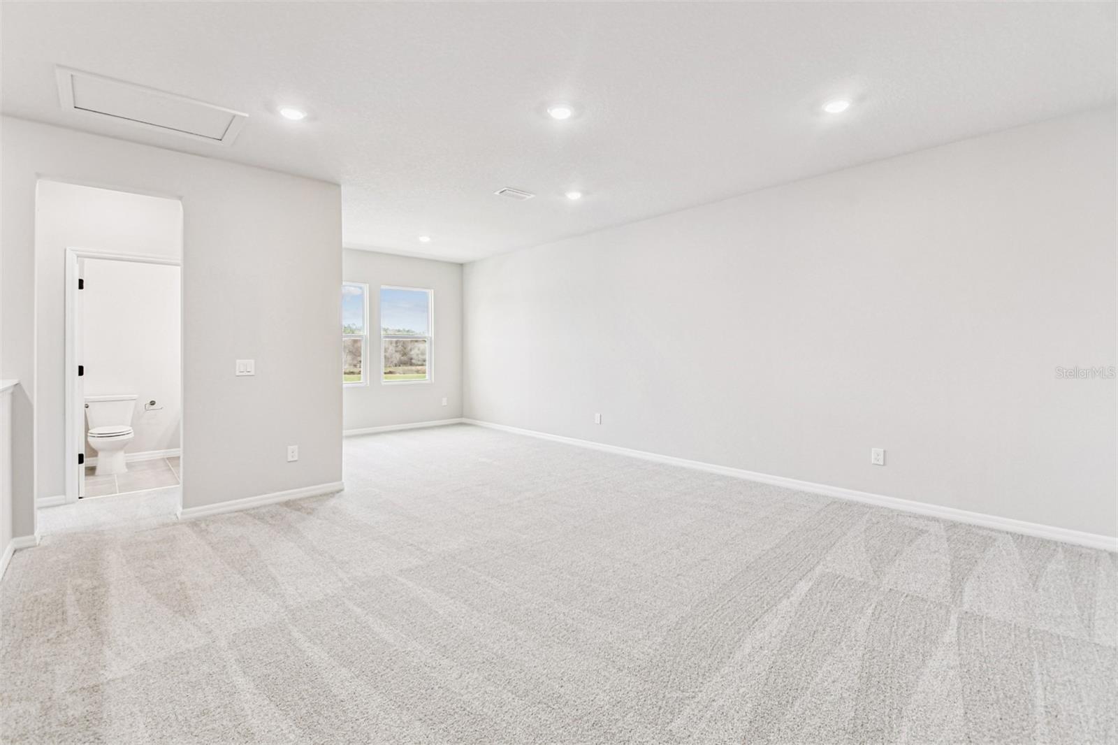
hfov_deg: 100.4
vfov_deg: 77.3
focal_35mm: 15
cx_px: 559
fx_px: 466
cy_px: 372
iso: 100
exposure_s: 1/20
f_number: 6.3
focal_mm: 10
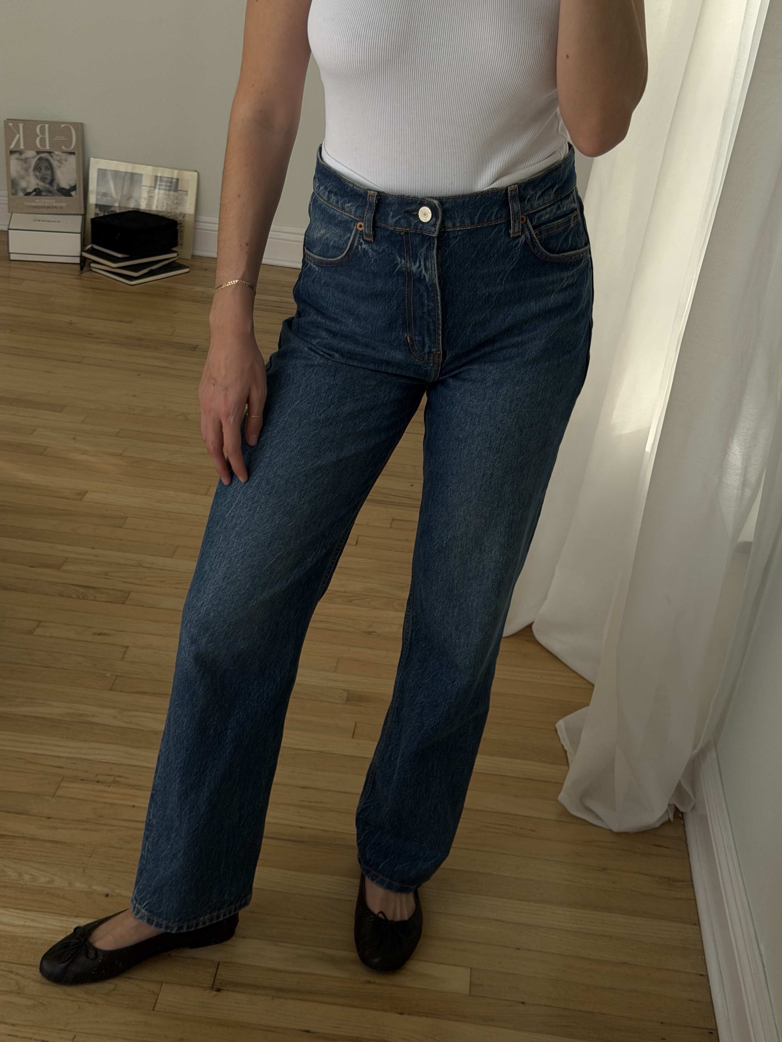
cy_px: 521
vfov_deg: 39.7
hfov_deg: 30.3
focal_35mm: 48
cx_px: 391
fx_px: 1446
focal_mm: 6.76
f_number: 1.78
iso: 50
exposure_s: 1/140
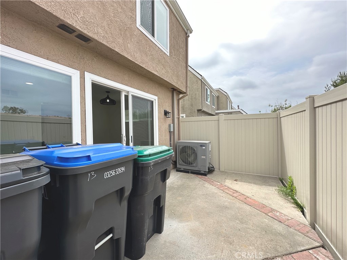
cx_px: 174
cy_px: 130
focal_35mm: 14
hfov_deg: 102.1
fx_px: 140
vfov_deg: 85.7
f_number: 2.2
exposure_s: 1/888
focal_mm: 2.22
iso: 40
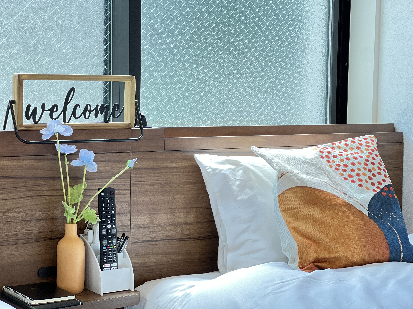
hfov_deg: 25.3
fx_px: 919
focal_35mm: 77
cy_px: 154
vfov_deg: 19.1
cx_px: 206
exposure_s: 1/50
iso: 125
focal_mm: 9
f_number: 2.8
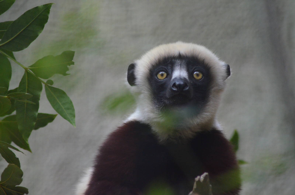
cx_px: 148
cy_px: 98
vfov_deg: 3.0
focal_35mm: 450
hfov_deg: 4.6
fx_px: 3680
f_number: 5.6
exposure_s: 1/500
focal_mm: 300
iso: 2500
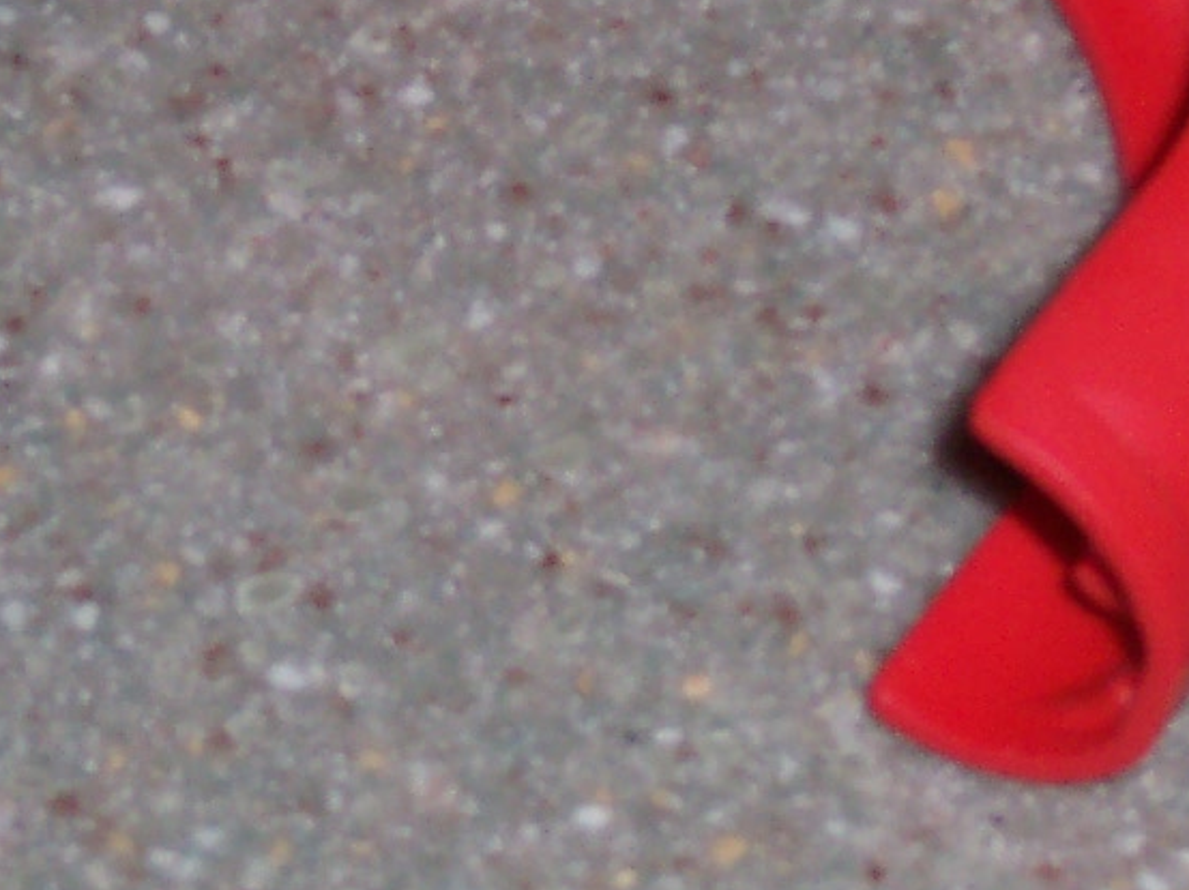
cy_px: 292
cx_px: 725
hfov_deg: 5.8
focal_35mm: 341
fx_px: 11708
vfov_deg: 4.4
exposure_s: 1/90
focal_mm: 17.6
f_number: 4.8
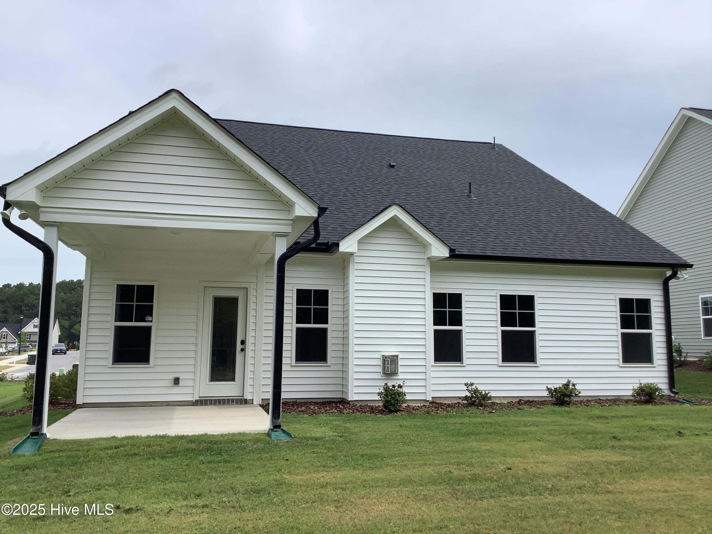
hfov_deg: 58.4
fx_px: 638
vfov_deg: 45.4
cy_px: 267
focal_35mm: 31
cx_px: 356
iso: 25
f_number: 2.4
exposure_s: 1/1456
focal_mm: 3.3
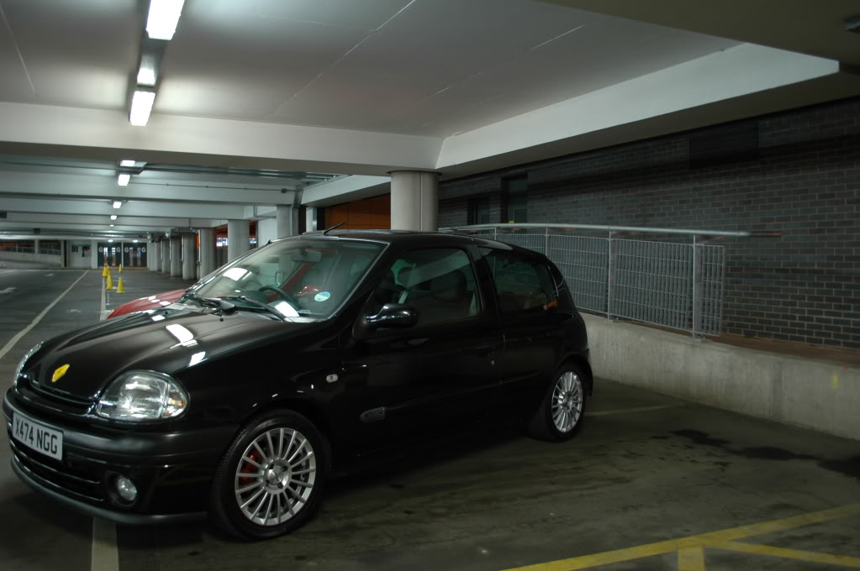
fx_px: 716
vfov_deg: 43.5
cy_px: 286
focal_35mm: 30
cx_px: 430
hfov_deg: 62.0
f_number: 3.8
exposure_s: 1/6
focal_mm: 20
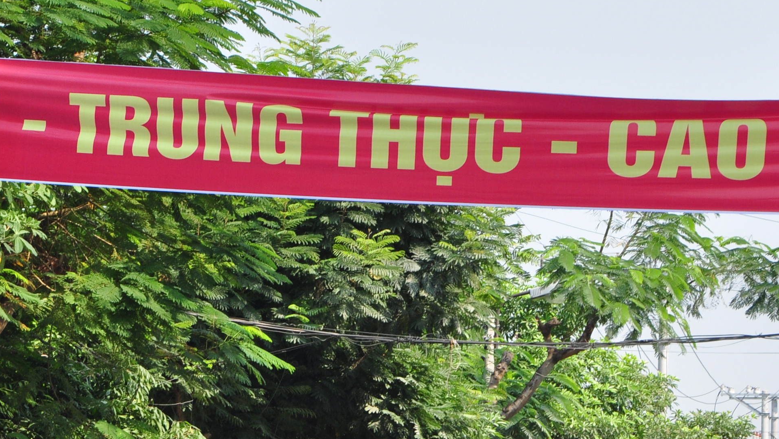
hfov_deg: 11.8
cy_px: 570
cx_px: 203
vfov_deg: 6.6
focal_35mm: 182
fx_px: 3760
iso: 250
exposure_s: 1/200
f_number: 10
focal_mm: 52
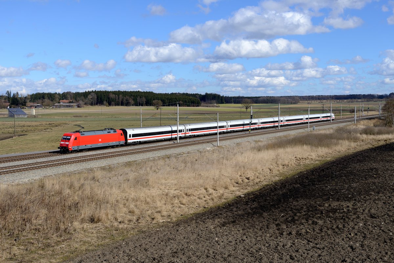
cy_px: 132
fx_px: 492
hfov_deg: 43.6
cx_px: 197
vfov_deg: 29.9
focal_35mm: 45
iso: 200
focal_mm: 45
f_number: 6.3
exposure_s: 1/1600
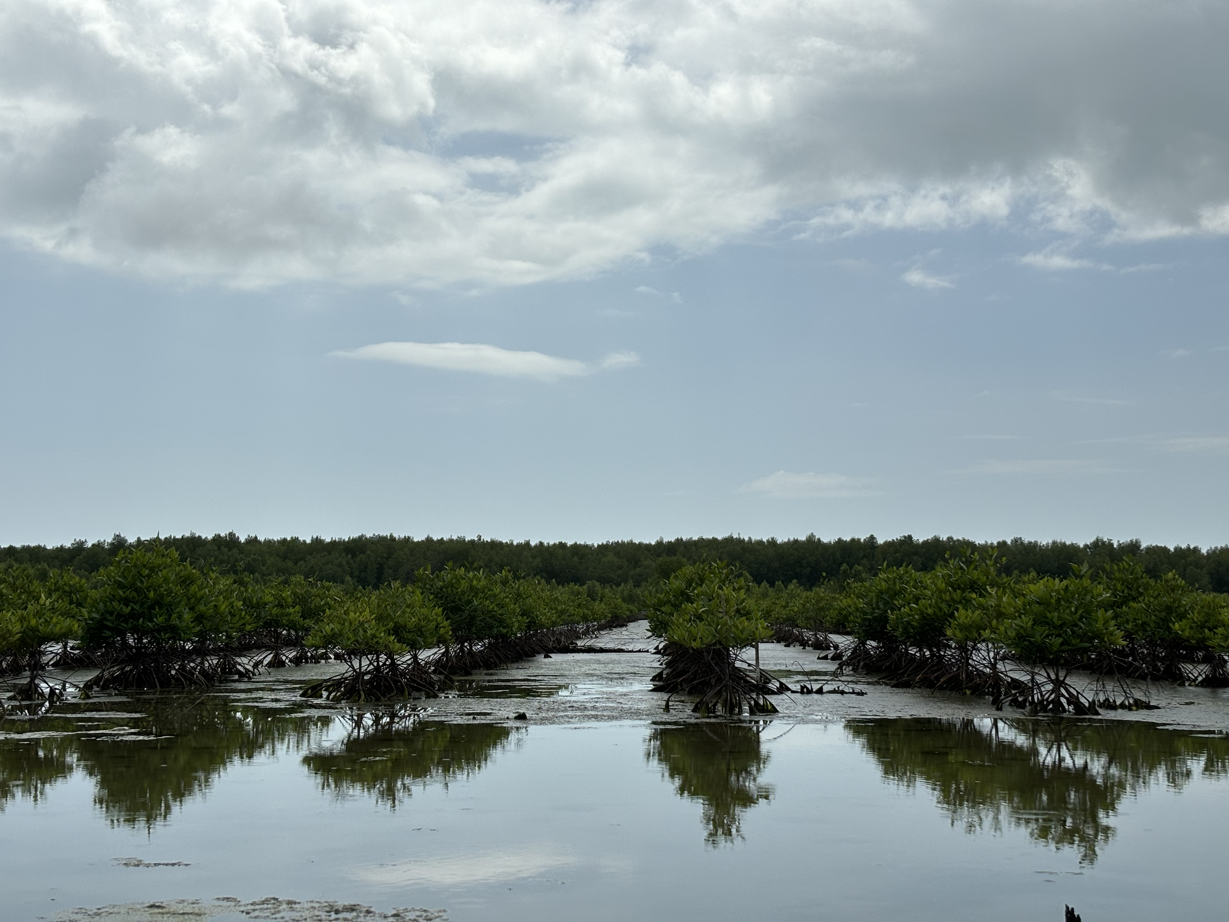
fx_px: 1846
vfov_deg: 28.0
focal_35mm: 52
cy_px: 461
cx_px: 614
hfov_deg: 36.8
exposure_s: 1/7692
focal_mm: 5.96
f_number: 1.6
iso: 40
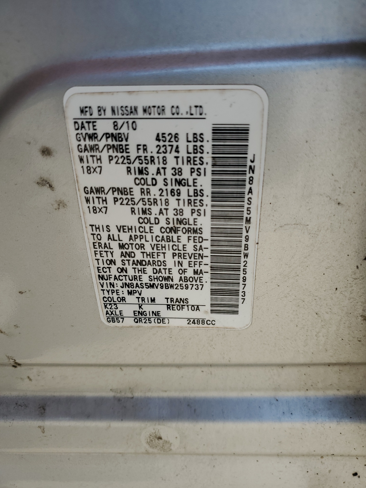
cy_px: 244
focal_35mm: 26
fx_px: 366
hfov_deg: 53.1
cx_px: 183
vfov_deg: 67.3
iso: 50
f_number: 1.5
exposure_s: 1/2000
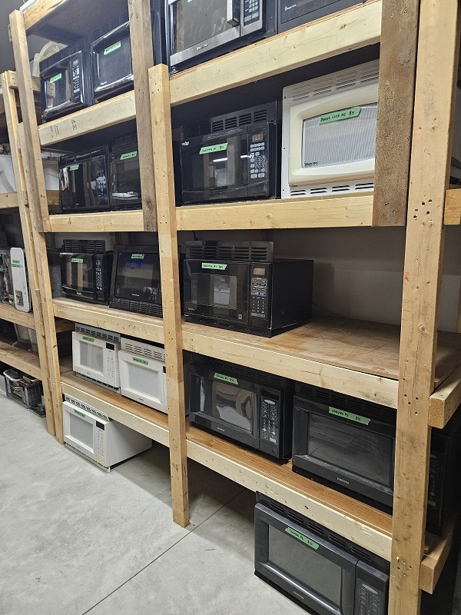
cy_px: 308
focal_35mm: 23
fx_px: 408
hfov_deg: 58.9
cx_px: 230
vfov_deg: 73.9
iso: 320
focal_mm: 5.4
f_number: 1.8
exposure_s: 1/120
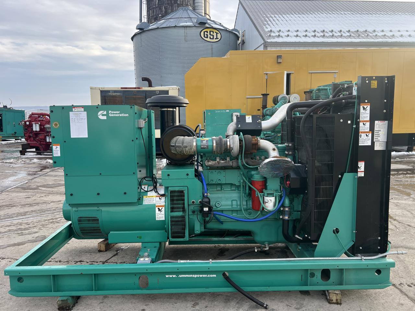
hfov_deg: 67.3
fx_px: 312
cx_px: 208
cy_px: 156
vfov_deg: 53.1
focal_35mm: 26
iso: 50
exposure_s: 1/674
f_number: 1.5
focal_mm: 5.7
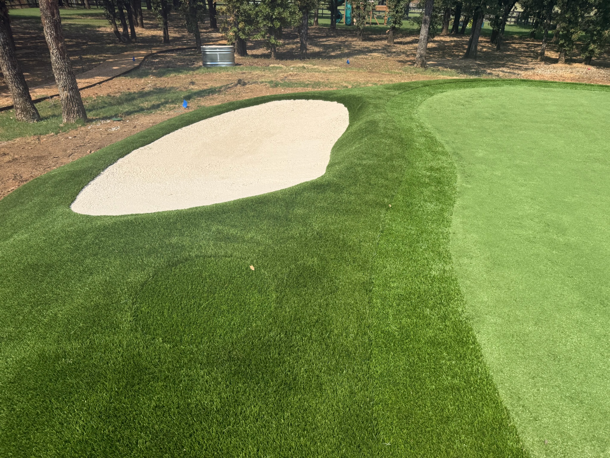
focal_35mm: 24
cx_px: 305
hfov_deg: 71.6
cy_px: 229
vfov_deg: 56.8
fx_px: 423
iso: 80
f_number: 1.78
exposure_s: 1/4975
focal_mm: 6.76
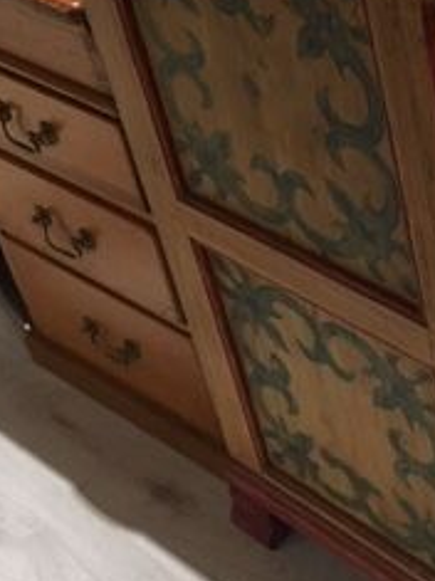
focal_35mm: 79
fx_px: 1325
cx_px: 526
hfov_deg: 17.7
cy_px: 121
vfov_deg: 24.4
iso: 200
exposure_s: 1/25
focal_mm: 4.15
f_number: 2.2
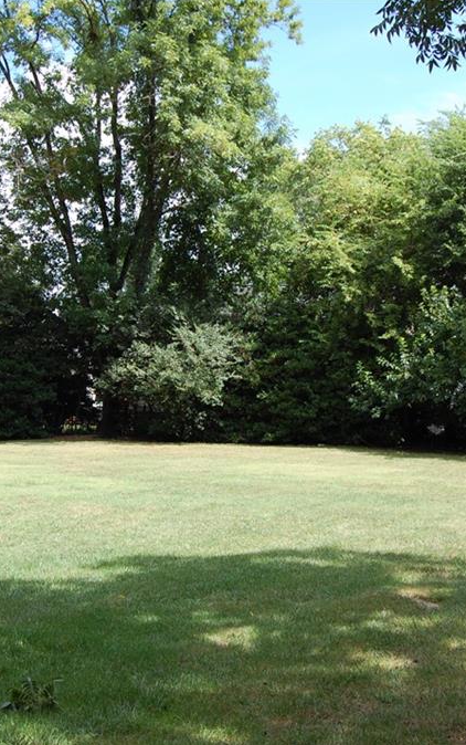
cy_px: 374
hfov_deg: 25.4
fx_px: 1035
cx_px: 244
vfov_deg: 39.6
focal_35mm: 51
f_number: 7.1
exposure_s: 1/200
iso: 200
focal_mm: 22
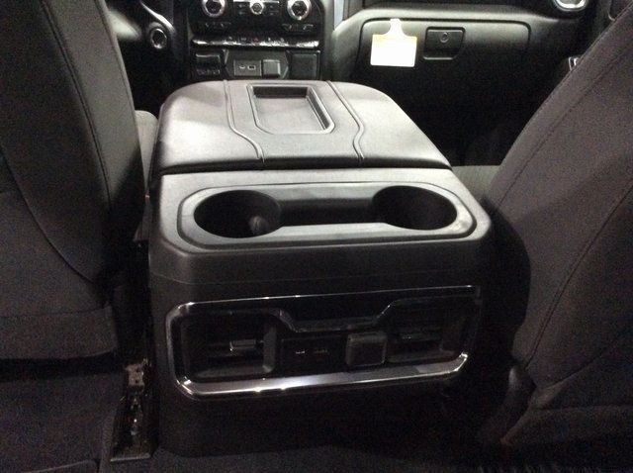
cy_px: 236
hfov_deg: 56.9
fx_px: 584
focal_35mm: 32
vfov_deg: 44.1
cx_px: 316
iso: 500
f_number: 2.4
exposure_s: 1/17
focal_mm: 3.3
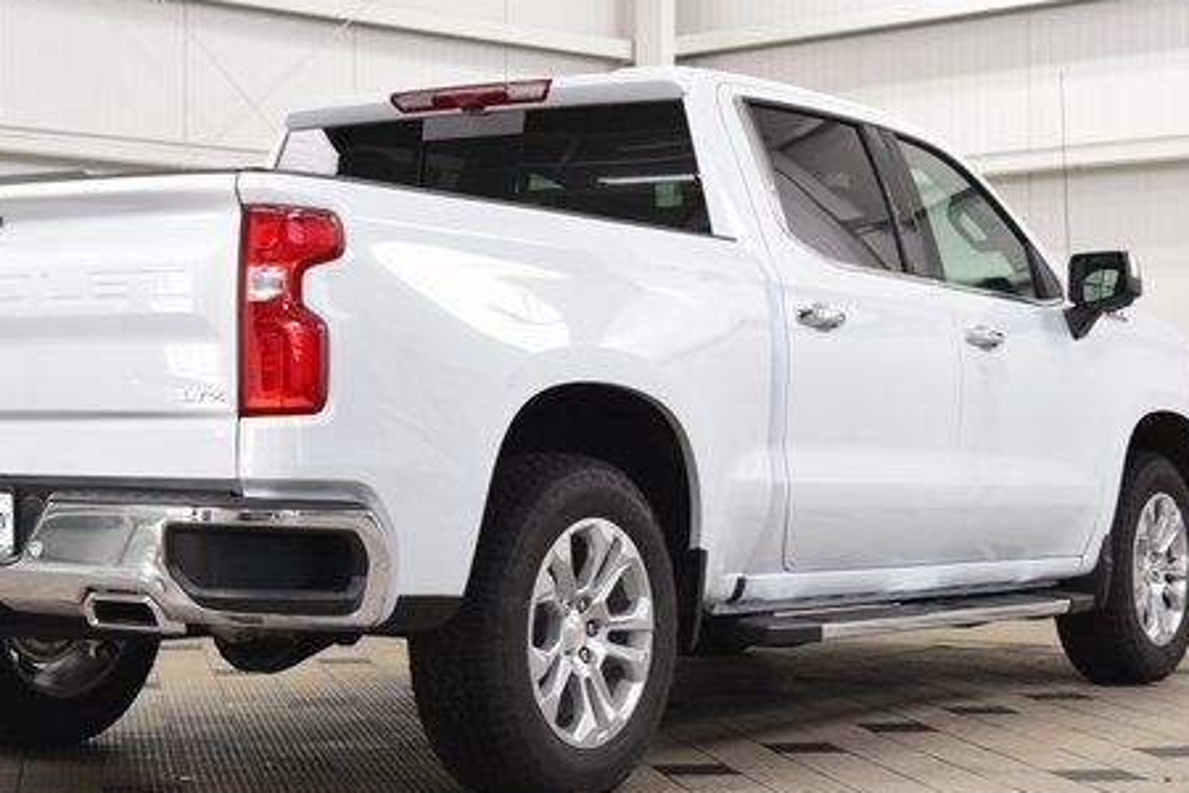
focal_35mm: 75
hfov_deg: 27.0
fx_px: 2467
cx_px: 460
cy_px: 419
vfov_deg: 18.2
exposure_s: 1/60
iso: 1600
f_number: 8
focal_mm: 35
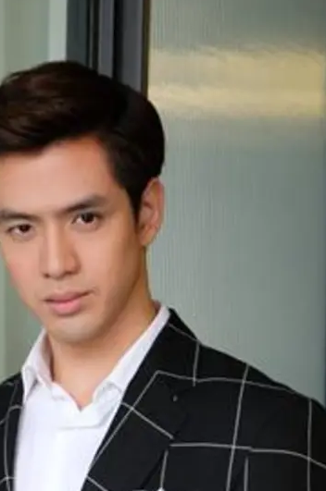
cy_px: 524
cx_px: 94
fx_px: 2264
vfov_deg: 12.2
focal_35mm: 166
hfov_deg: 8.2
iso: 1000
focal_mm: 50
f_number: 5.6
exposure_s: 1/160
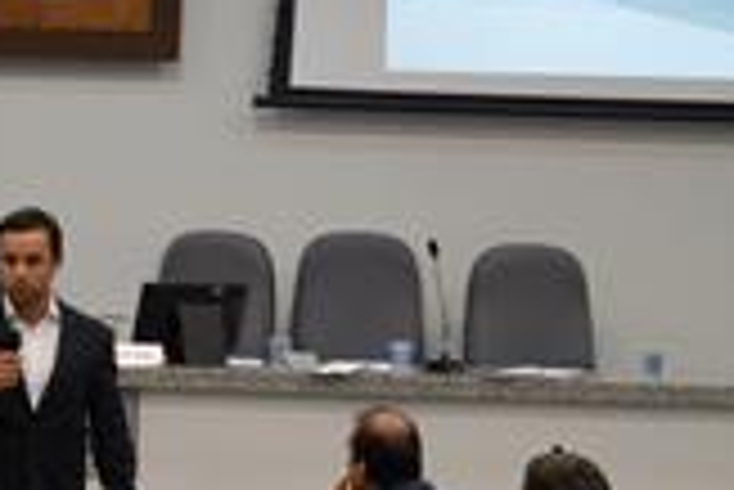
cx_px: -92
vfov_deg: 6.9
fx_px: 4061
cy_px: 539
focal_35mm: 199
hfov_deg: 10.2
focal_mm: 32
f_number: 4.2
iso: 720
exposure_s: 1/60
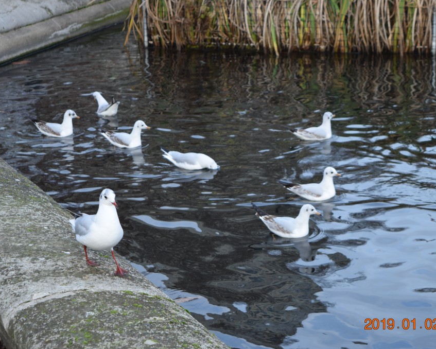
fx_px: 1208
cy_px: 175
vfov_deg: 16.4
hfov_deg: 20.5
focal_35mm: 94
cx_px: 226
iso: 400
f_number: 6.3
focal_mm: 55
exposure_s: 1/160
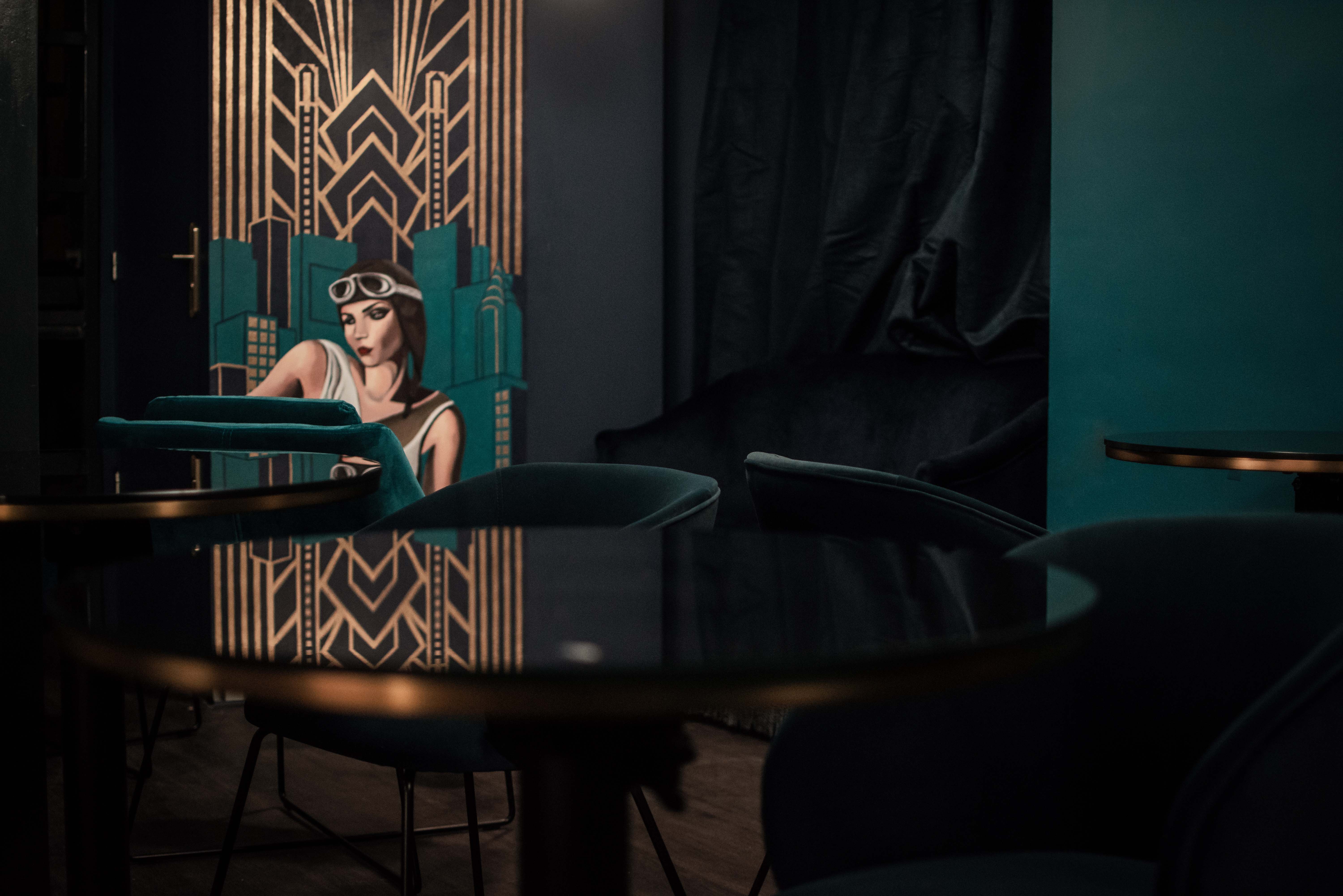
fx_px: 1958
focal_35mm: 52
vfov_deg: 25.8
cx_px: 672
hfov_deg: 37.9
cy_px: 448
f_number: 1.8
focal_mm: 35
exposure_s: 1/125
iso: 1100
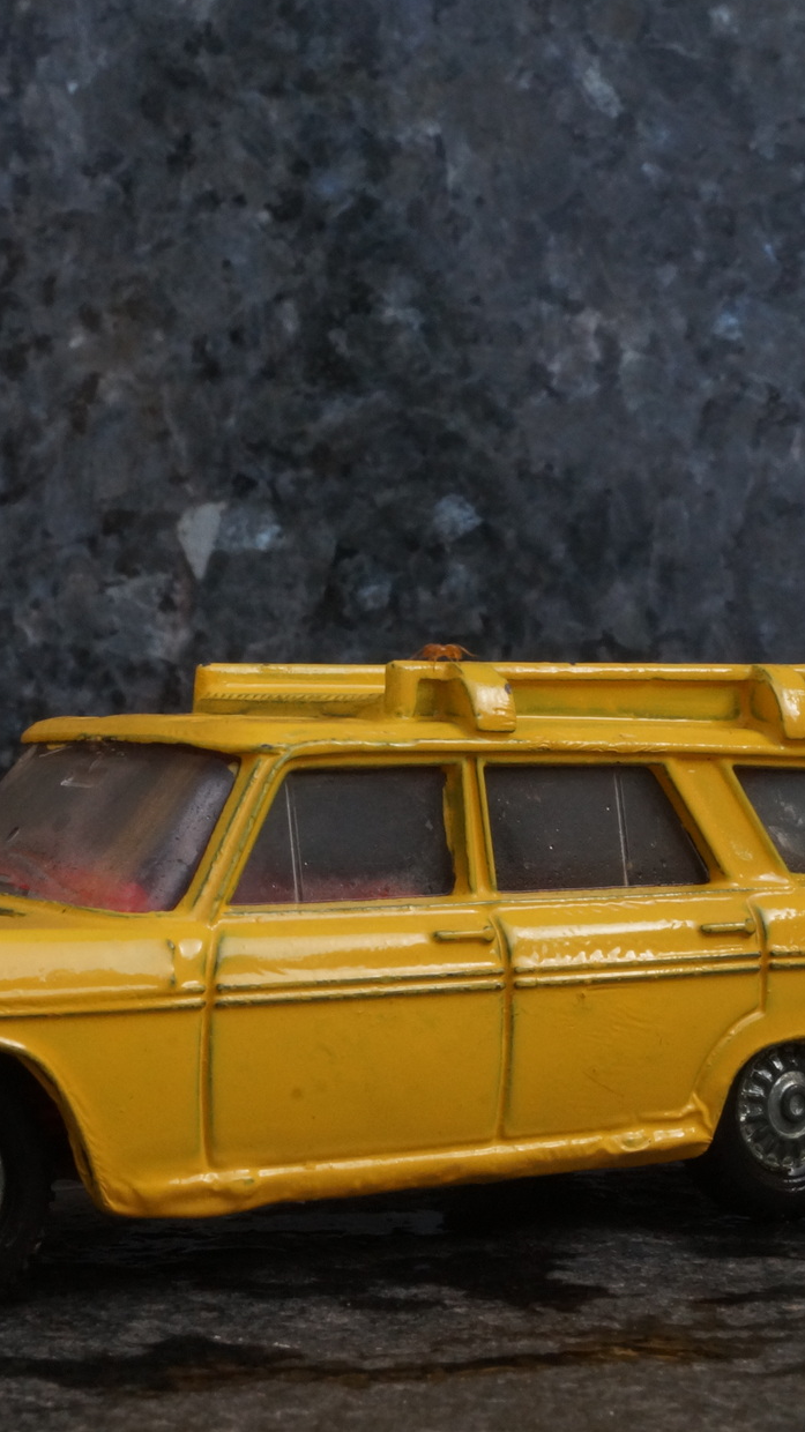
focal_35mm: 76
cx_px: 267
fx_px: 2886
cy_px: 677
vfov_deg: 27.9
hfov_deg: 15.8
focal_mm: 30
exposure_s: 1/60
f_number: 22
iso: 800
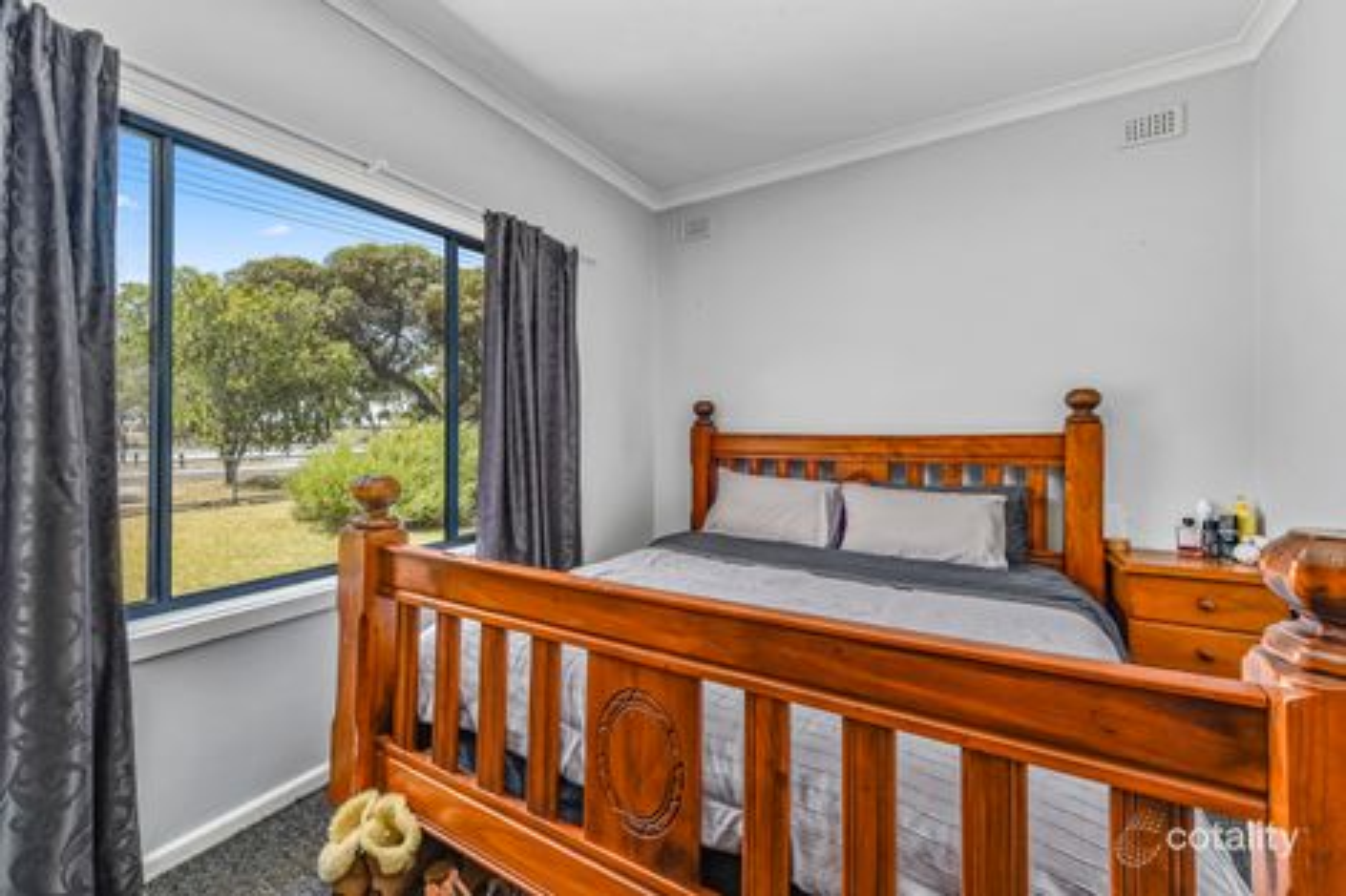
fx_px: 523
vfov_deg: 81.2
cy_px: 448
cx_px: 673
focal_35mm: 14
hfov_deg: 104.3
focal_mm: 14
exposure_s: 1/6
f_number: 11
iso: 125
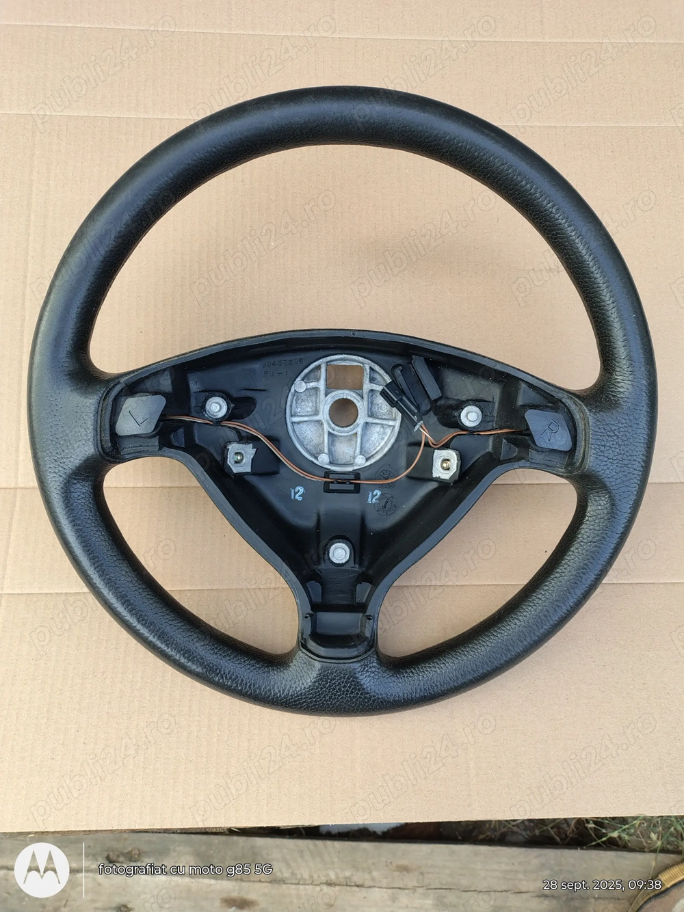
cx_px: 342
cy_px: 456
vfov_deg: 69.4
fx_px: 659
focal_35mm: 25
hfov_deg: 54.9
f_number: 1.7
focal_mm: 4.71
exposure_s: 1/135
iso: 144
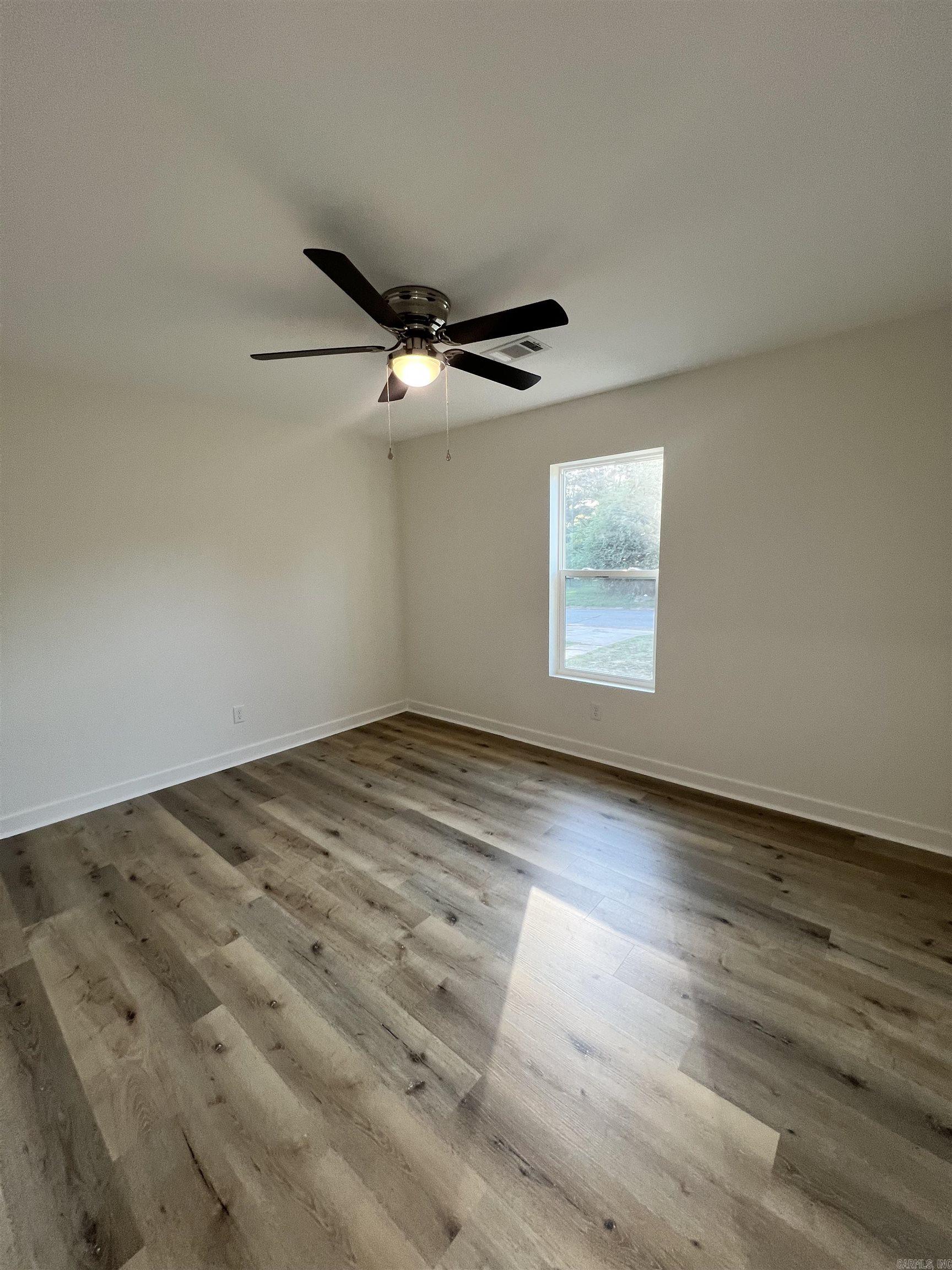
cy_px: 635
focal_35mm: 13
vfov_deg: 106.2
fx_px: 477
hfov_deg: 89.9
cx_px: 476
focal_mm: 1.57
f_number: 1.8
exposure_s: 1/120
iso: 125
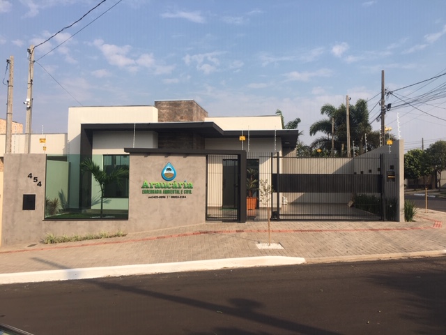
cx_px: 223
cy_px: 168
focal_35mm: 29
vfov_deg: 48.2
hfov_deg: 61.7
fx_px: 374
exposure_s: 1/1570
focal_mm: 4.15
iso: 25
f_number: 2.2
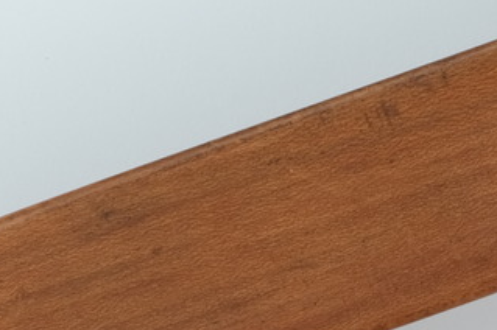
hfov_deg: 8.2
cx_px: 541
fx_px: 3462
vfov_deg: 5.5
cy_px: 188
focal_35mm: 251
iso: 200
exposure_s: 1/4
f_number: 11
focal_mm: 26.5
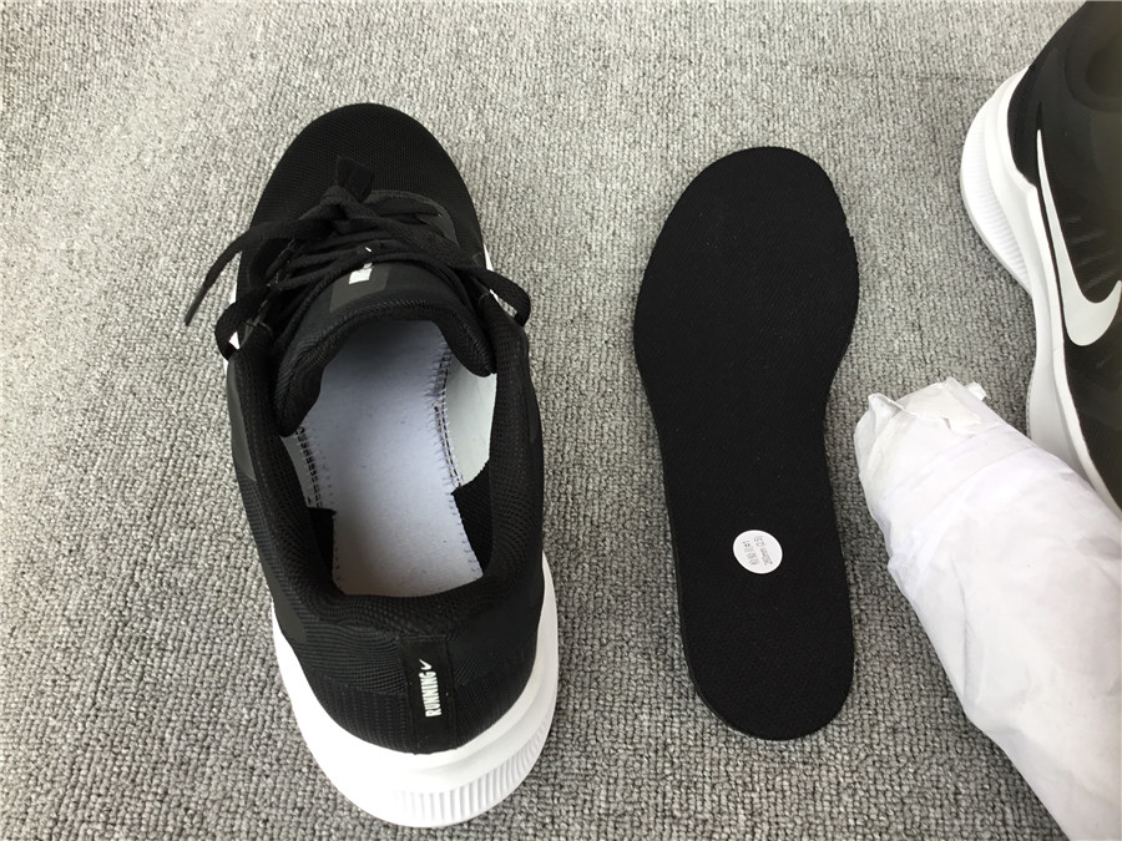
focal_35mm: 31
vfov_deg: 45.4
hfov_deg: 58.4
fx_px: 1005
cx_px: 561
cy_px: 420
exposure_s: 1/50
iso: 32
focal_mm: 3.3
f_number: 2.4
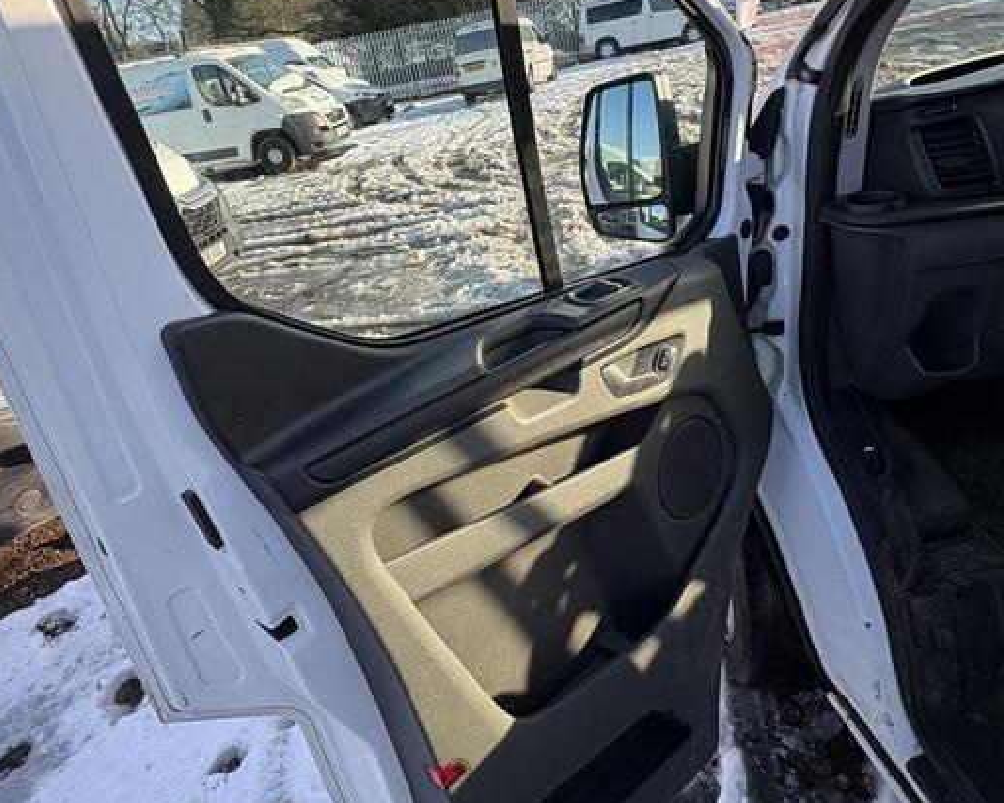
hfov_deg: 70.3
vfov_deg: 58.6
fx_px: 713
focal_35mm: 24
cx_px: 484
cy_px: 348
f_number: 2.2
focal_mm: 2.22
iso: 40
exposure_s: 1/334
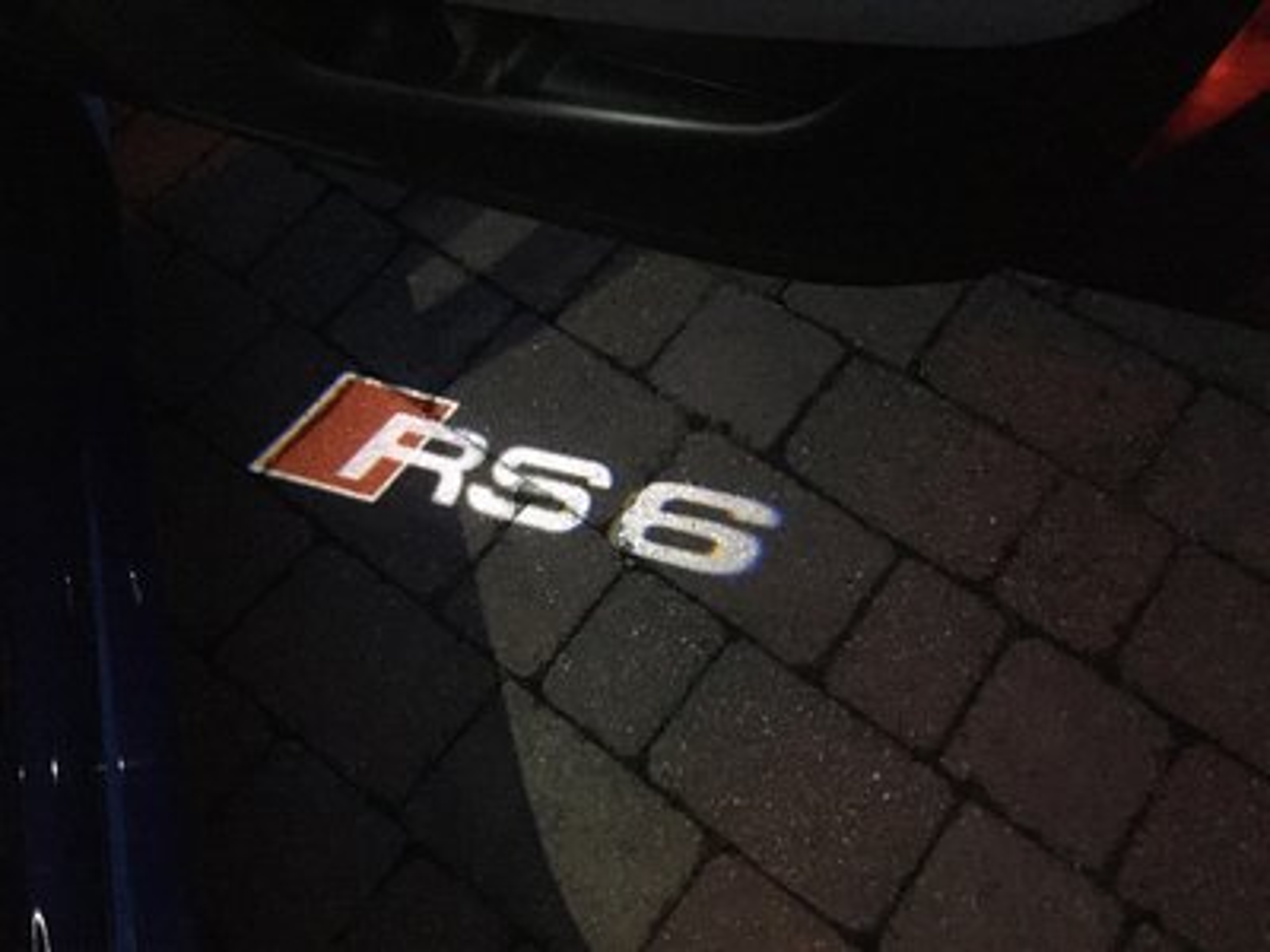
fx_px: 1064
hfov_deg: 61.7
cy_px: 476
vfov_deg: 48.2
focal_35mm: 29
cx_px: 635
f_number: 2.2
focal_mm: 4.15
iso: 2000
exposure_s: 1/17
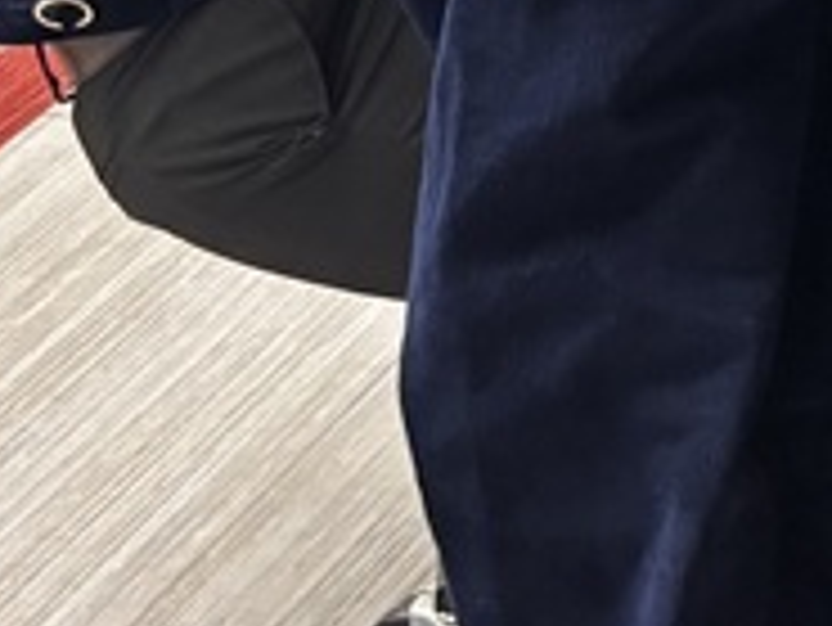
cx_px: 1875
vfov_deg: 9.5
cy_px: -712
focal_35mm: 144
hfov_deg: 11.7
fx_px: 3463
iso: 250
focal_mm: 5.96
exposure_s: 1/60
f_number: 1.6
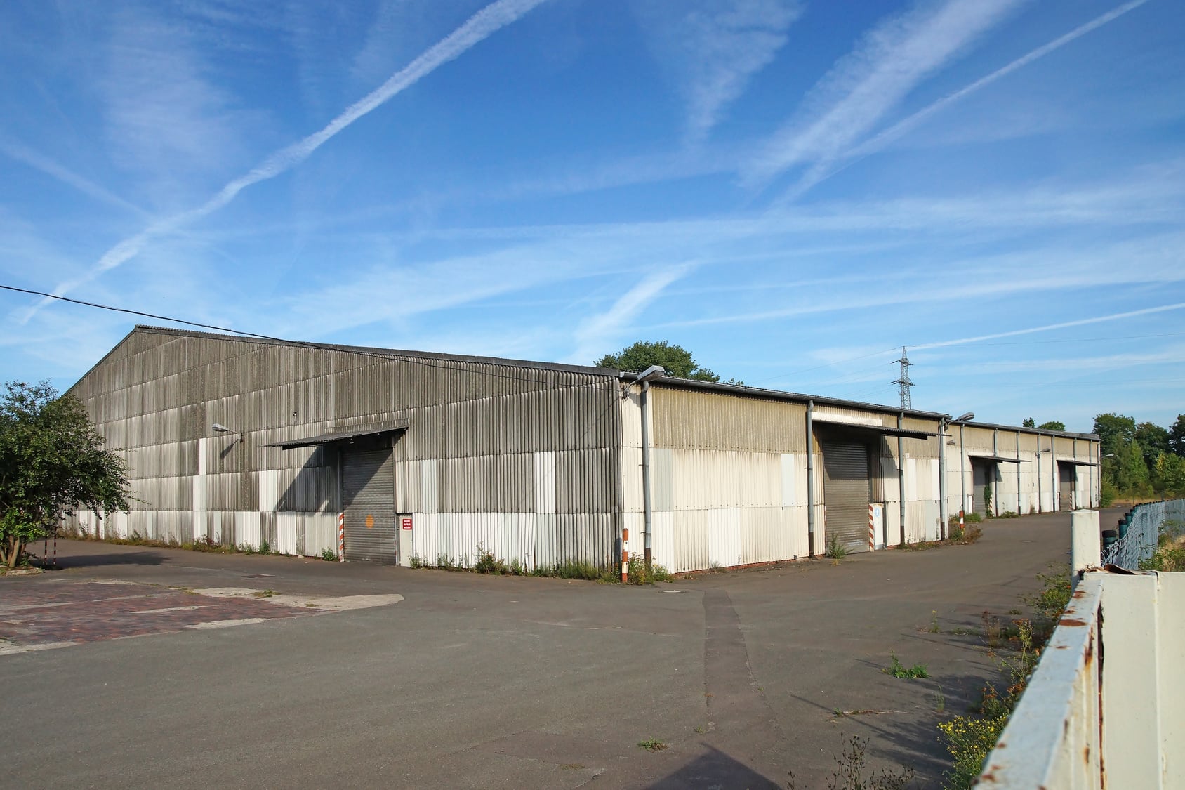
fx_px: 839
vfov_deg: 50.4
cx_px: 592
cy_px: 395
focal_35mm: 26
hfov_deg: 70.4
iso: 400
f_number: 7.1
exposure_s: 1/1600
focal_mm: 17
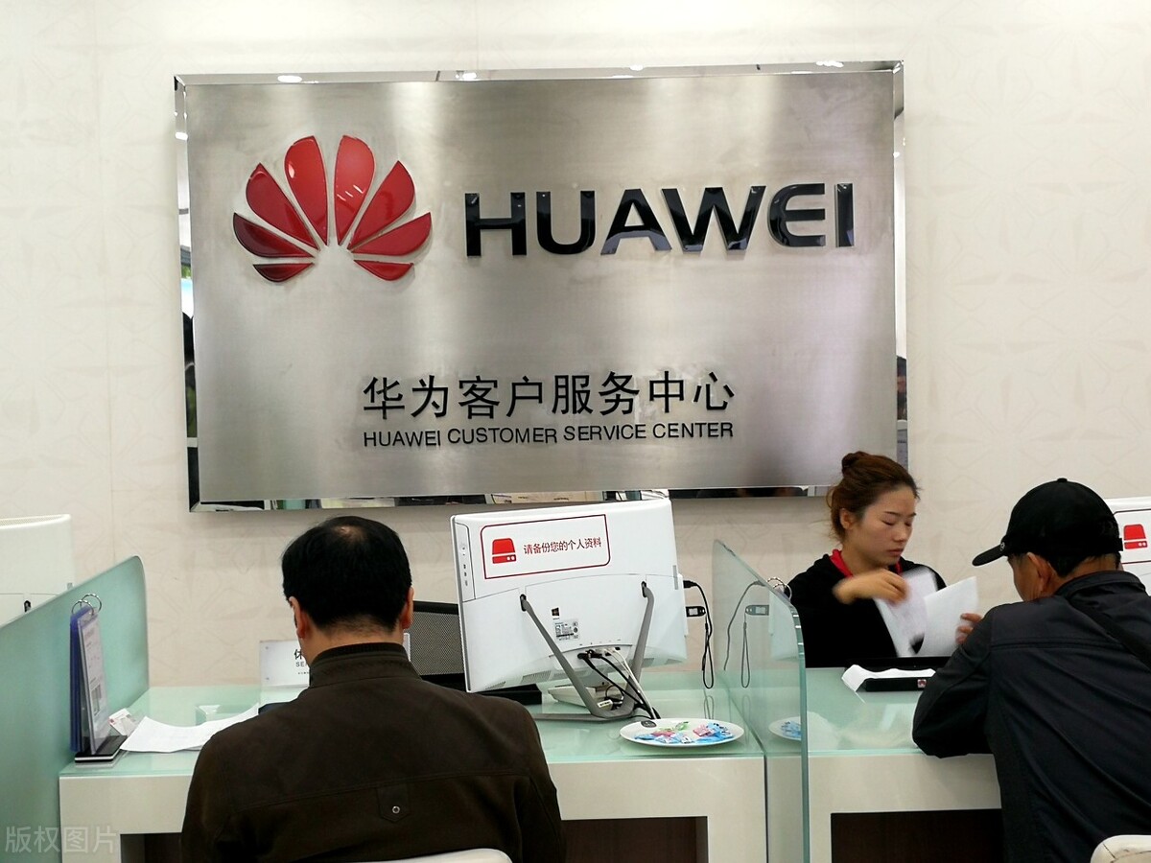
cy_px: 432
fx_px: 1796
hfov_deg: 35.5
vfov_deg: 27.0
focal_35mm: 54
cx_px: 576
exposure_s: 1/50
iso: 125
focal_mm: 3.95
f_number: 2.2
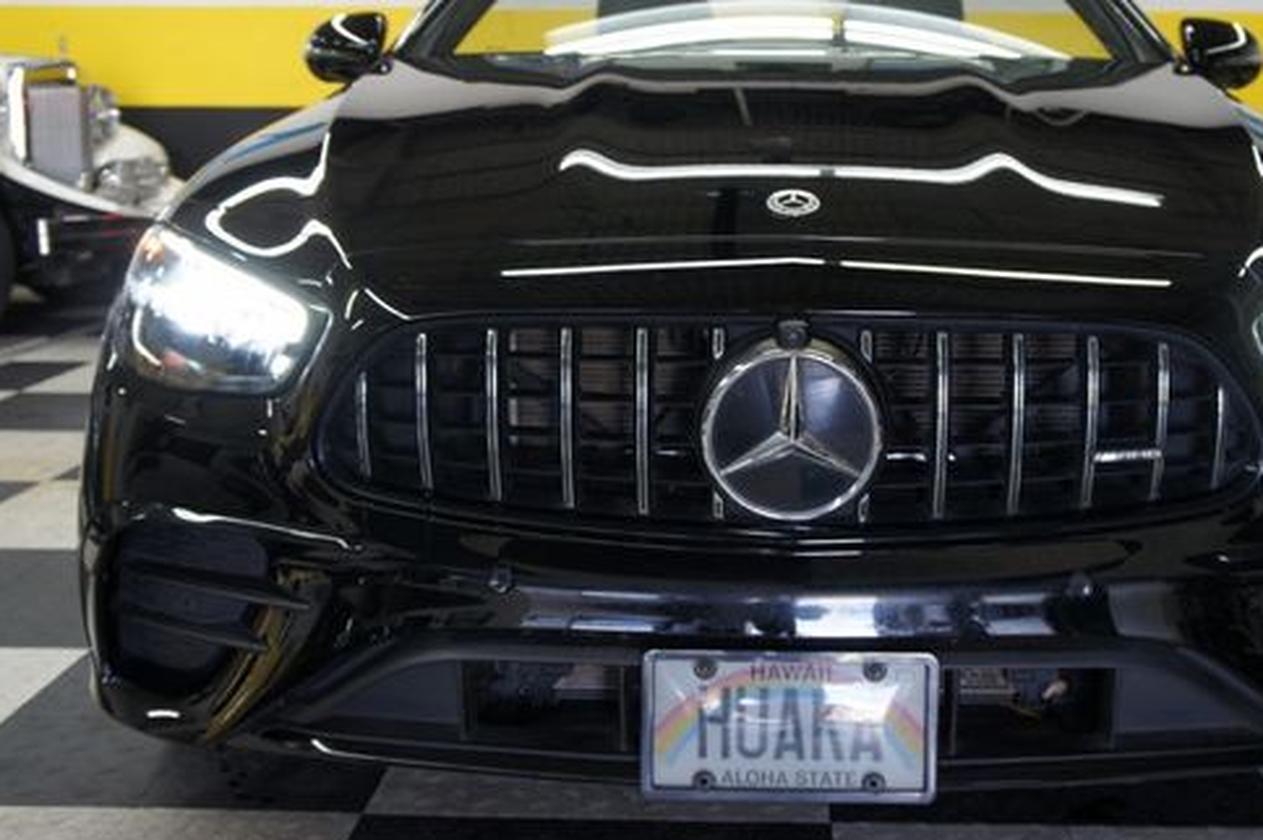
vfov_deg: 29.4
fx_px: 1601
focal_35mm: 46
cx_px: 749
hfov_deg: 42.9
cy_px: 389
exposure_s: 1/40
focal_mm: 23
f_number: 4
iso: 250
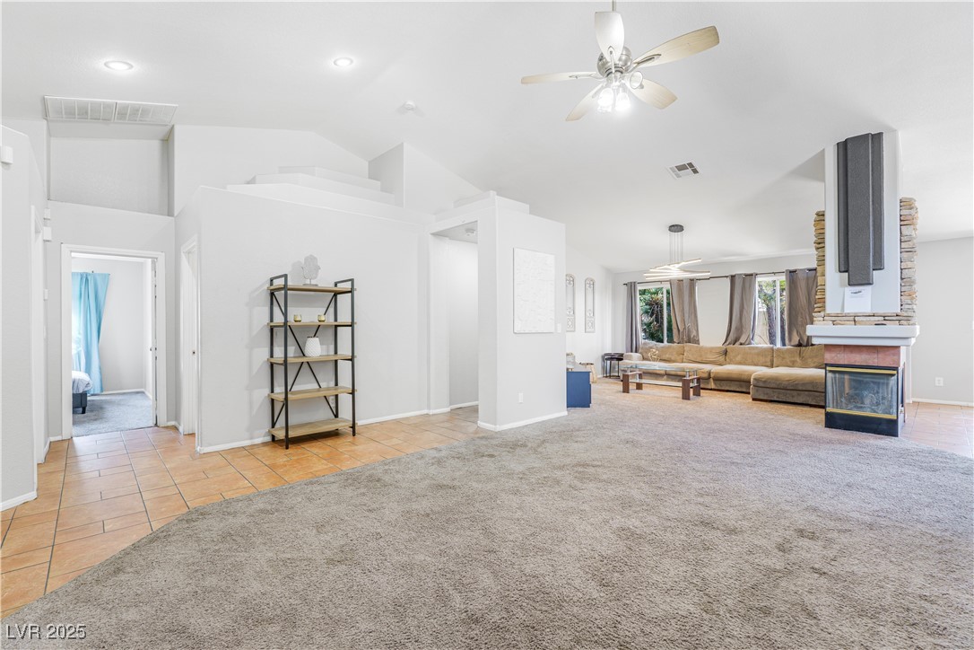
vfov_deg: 73.7
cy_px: 325
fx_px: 433
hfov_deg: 96.7
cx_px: 487
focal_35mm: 16
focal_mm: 16
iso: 80
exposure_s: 1/3
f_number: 7.1
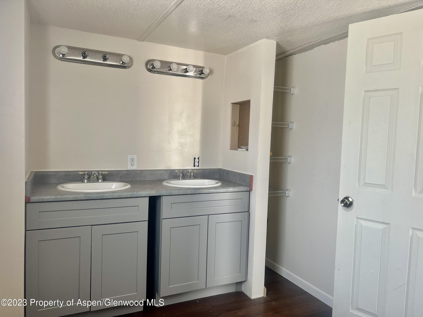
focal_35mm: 26
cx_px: 212
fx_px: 318
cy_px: 158
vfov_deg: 53.1
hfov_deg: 67.3
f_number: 1.5
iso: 125
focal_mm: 5.7
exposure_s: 1/119
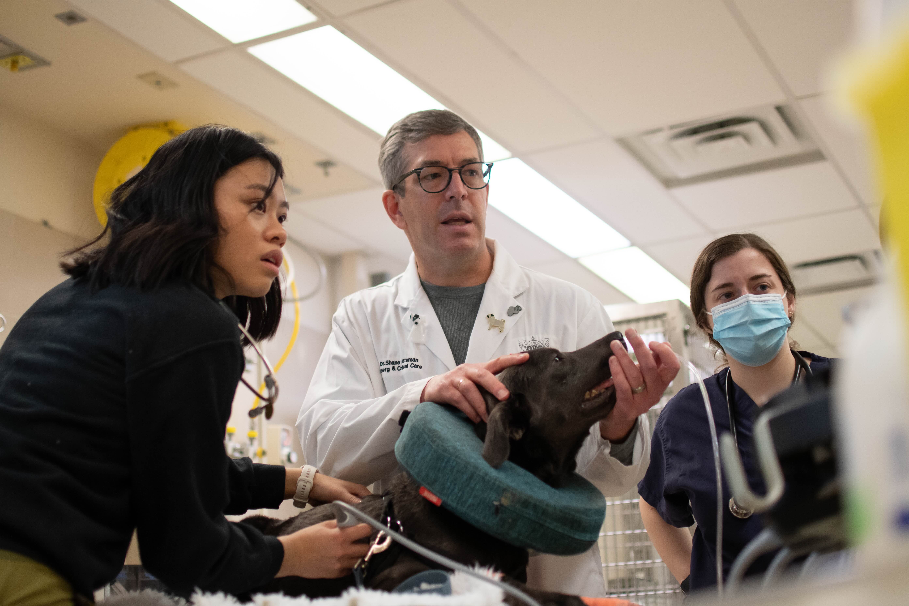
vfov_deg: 26.0
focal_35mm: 52
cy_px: 303
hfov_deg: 38.2
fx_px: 1313
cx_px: 454
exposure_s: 1/500
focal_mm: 35
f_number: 1.8
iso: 1000
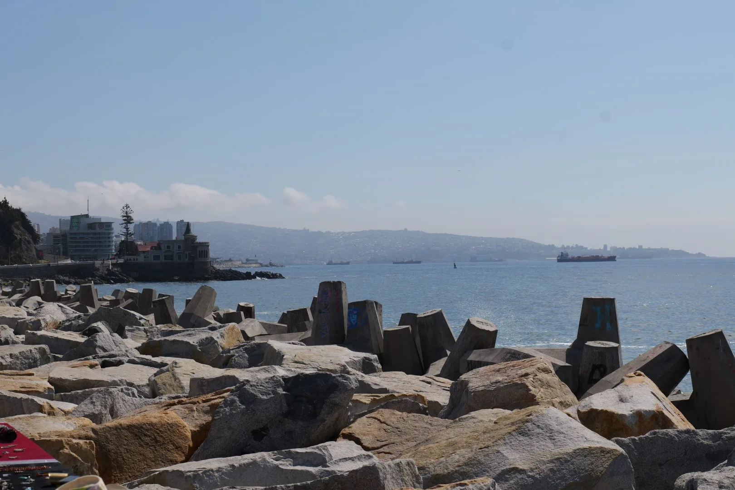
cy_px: 245
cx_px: 368
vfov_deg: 22.6
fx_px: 1225
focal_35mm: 60
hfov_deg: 33.4
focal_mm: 60
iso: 100
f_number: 8
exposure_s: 1/640
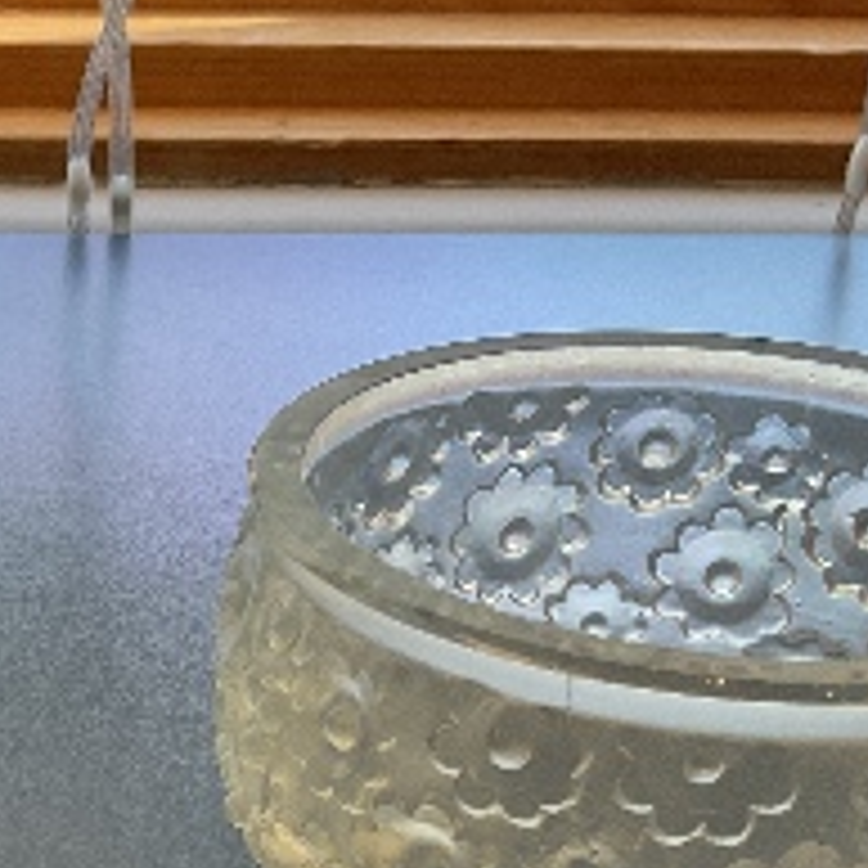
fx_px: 2411
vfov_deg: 19.4
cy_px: 989
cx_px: 31
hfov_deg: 19.9
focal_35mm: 85
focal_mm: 3
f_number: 1.8
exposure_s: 1/120
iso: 64
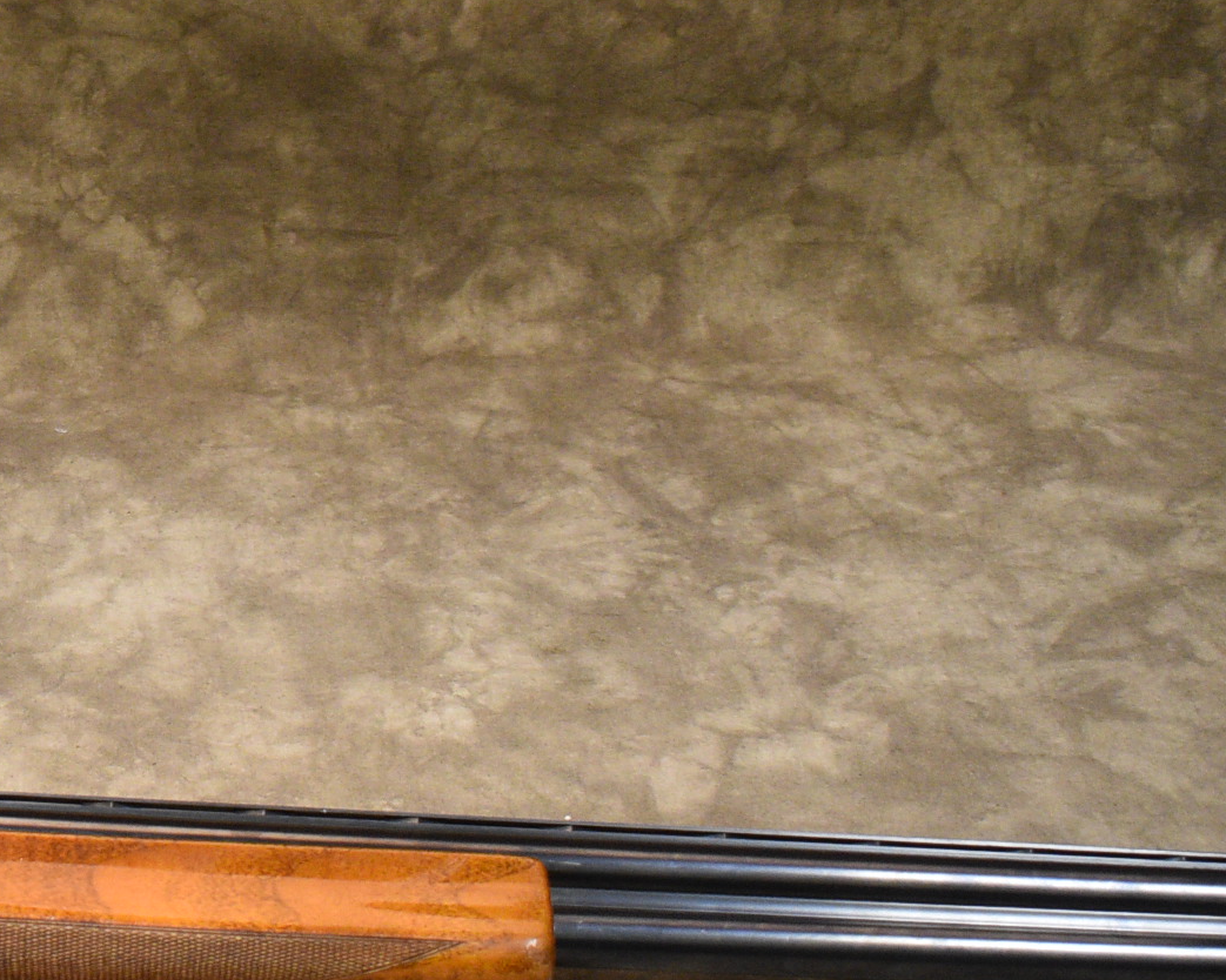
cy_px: 464
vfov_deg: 15.9
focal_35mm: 97
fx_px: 3519
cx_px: -175
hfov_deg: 18.9
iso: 1400
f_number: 4
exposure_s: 1/125
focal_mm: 24
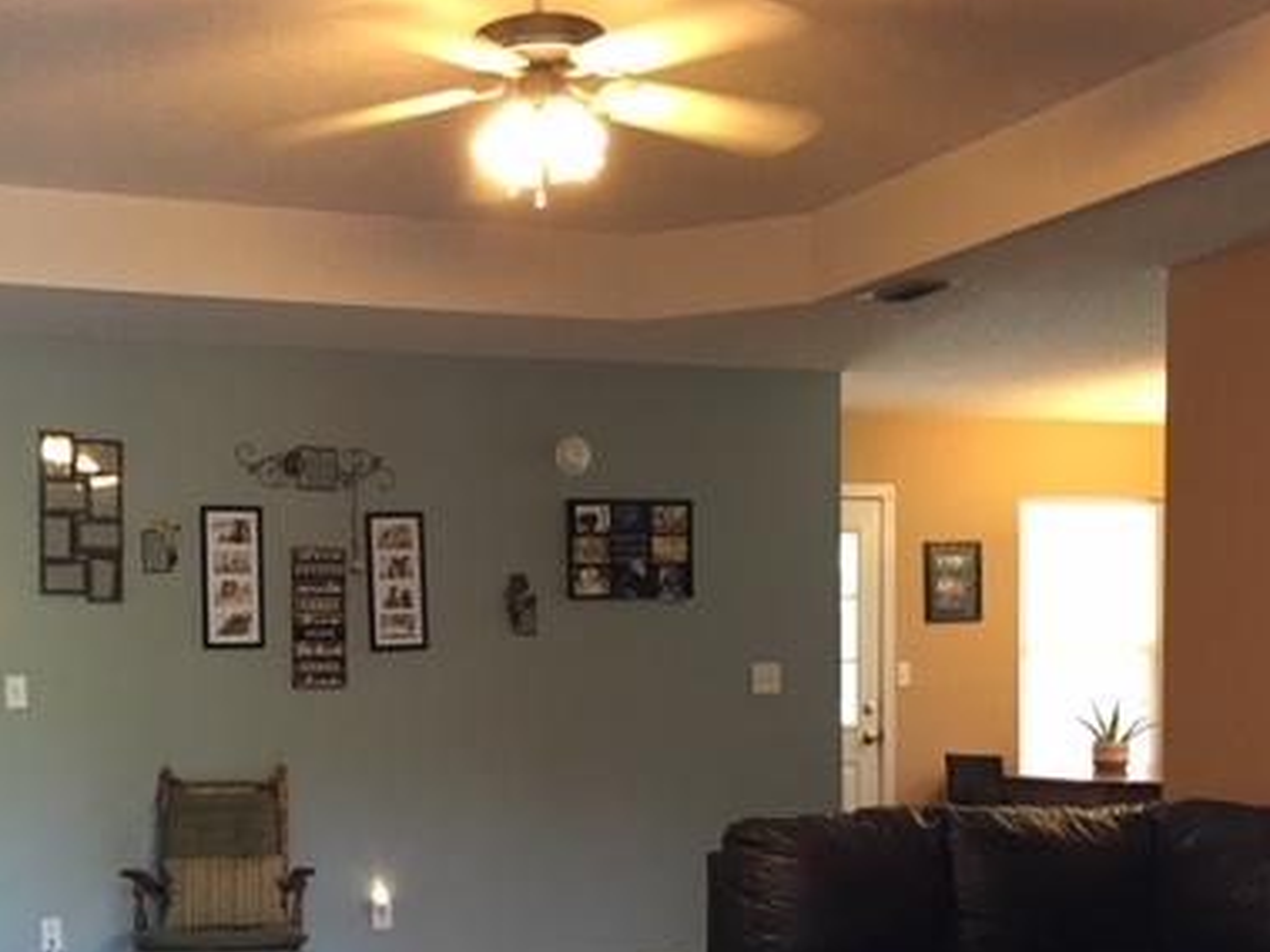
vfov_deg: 29.1
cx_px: 422
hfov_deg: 38.5
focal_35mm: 49
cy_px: 748
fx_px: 1797
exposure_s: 1/30
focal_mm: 4.15
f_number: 2.2
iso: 160
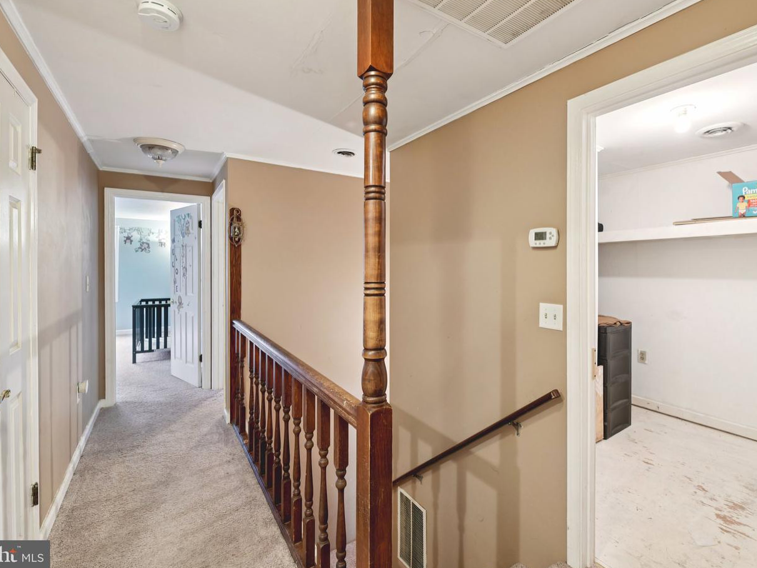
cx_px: 403
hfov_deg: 94.4
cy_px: 272
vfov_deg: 78.1
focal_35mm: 16
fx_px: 350
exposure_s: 1/1.67
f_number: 8
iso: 400
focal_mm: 14
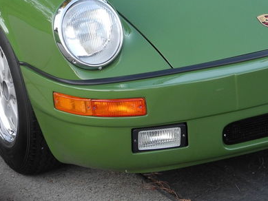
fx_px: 1549
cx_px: 141
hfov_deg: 9.9
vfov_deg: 7.4
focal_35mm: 200
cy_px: -32
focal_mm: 16.3
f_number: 4
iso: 100
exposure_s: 1/36.2
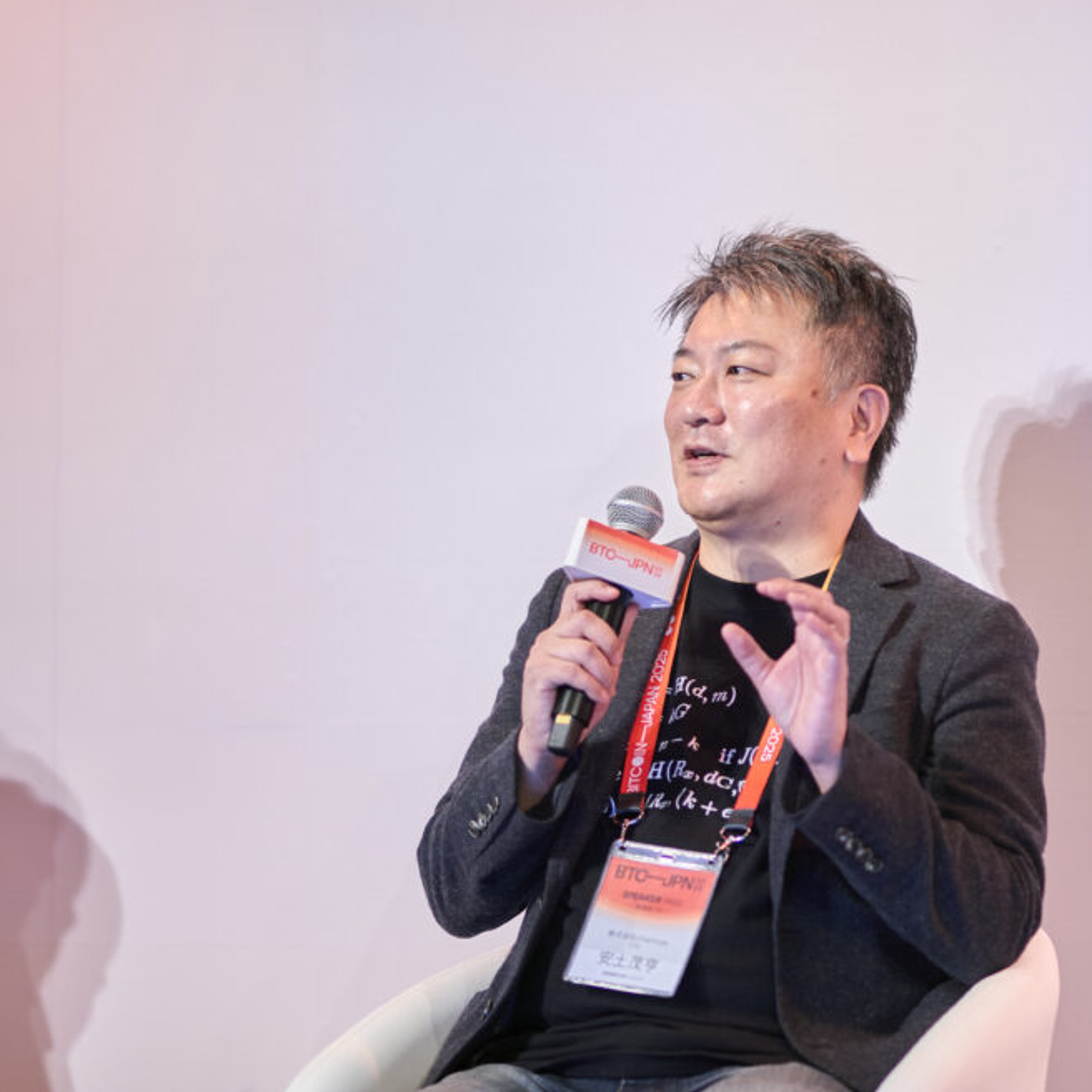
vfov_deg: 10.7
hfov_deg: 10.7
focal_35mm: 163
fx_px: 5818
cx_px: 794
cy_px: 544
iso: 200
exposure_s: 1/200
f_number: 1.4
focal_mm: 85
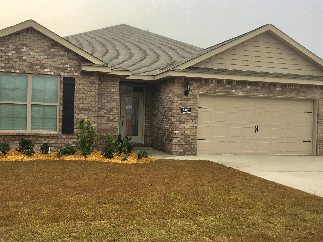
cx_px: 143
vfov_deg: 36.0
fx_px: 373
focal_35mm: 40
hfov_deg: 46.7
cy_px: 123
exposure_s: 1/126
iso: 25
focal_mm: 4.15
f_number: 2.2
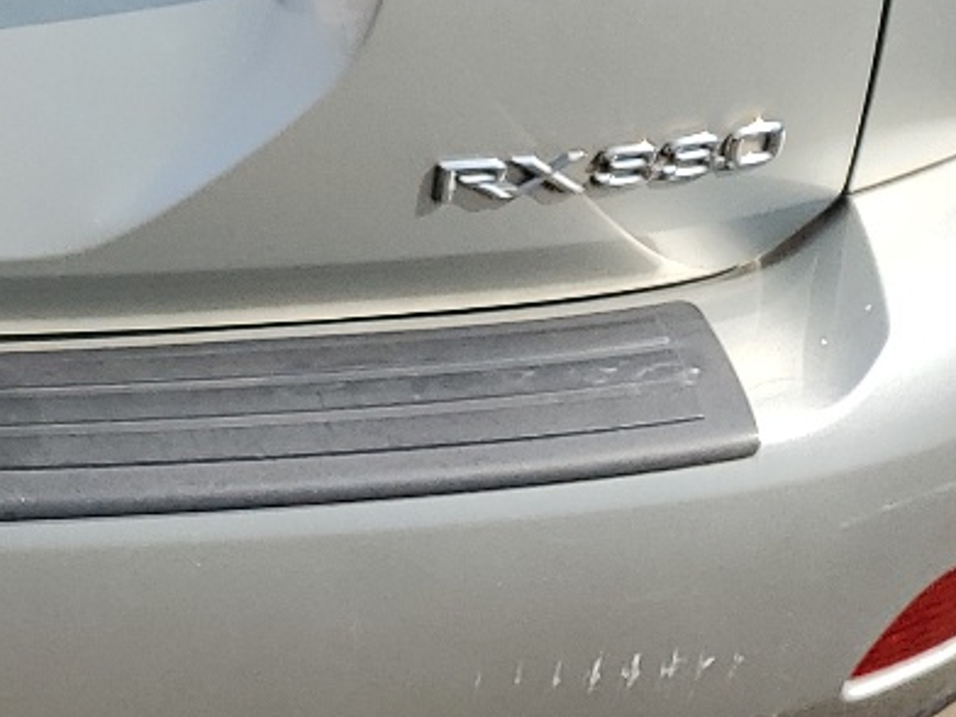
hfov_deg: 17.4
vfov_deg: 13.4
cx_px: -288
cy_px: -266
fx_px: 2927
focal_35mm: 106
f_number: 1.5
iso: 50
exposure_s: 1/3333
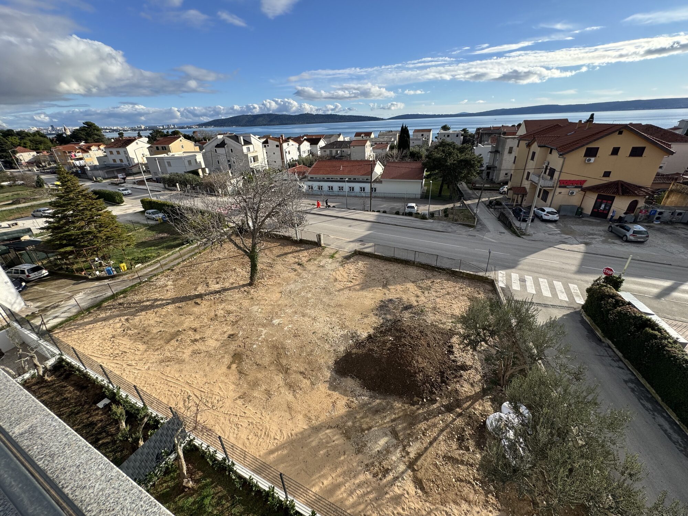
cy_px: 258
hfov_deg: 102.1
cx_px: 344
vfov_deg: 85.7
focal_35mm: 14
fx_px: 278
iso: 50
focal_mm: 2.22
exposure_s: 1/1160
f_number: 2.2
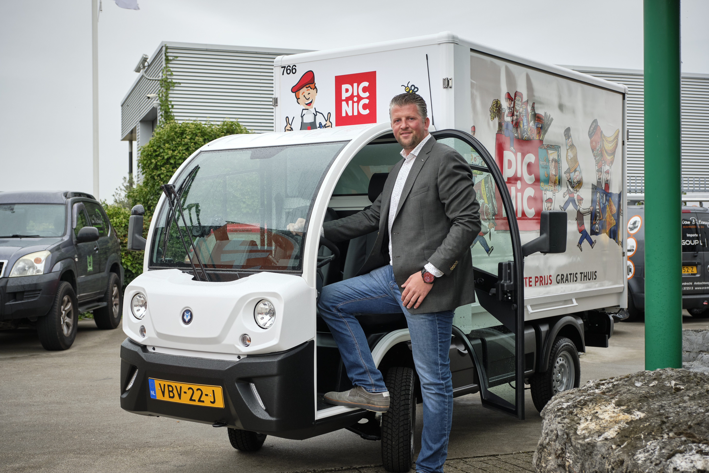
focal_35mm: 48
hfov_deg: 41.1
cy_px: 236
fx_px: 945
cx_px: 354
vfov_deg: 28.1
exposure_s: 1/420
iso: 200
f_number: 4
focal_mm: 32.1
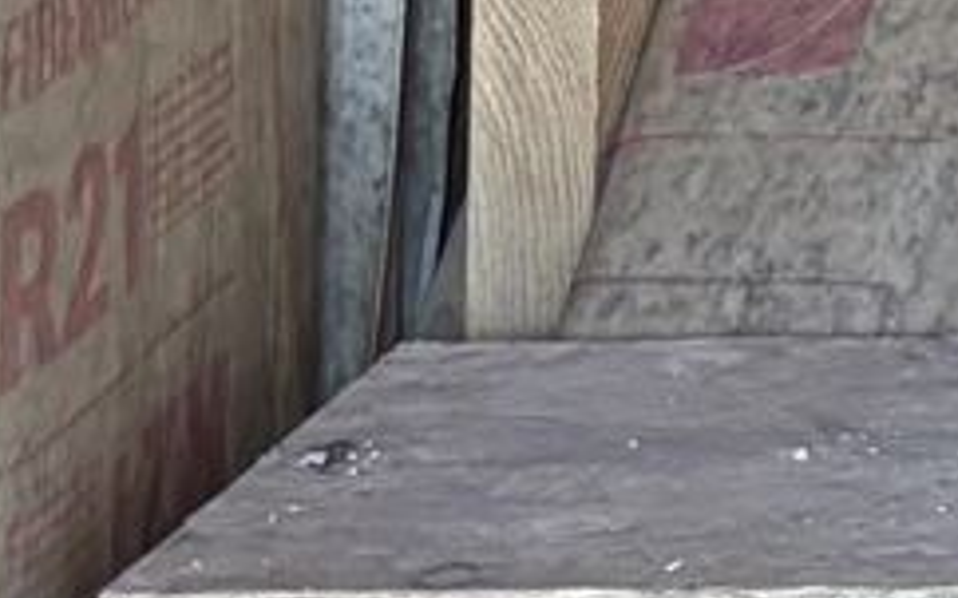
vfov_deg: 4.4
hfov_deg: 7.0
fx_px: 6837
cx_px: 3048
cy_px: -2170
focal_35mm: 262
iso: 125
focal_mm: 5.96
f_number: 1.6
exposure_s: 1/103
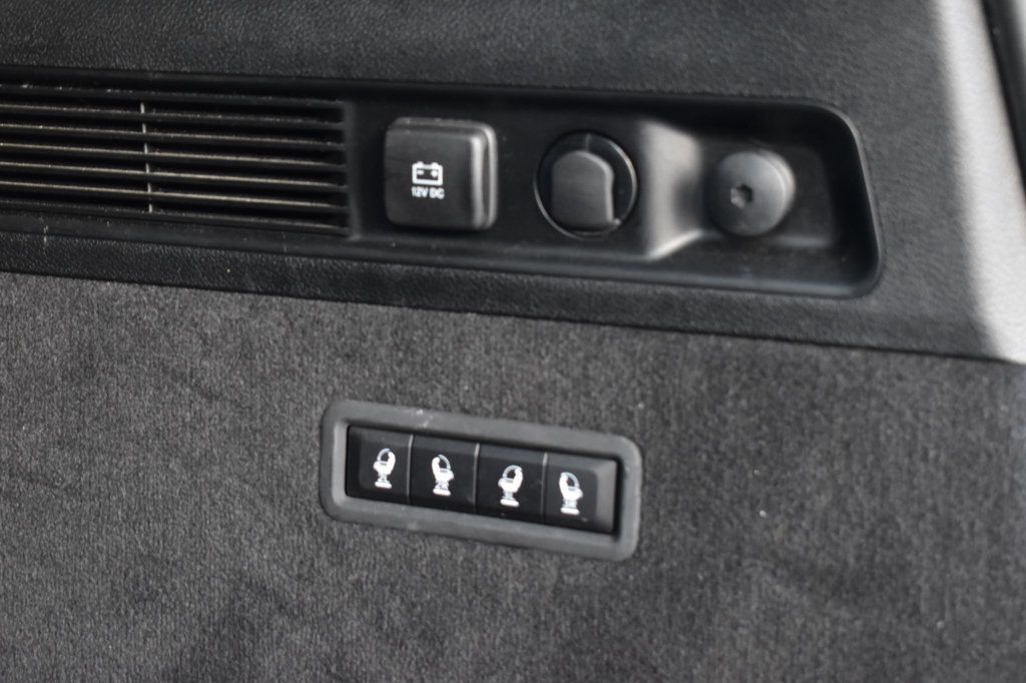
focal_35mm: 69
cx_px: 513
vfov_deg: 19.7
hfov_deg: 29.3
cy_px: 342
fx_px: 1966
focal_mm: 46
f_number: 6.3
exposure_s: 1/15
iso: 1400
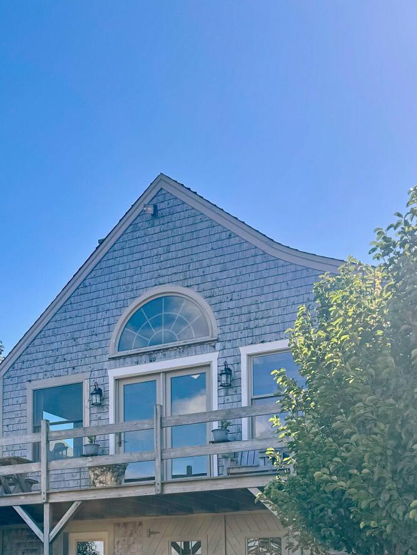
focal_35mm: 54
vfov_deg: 33.4
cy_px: 513
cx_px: 99
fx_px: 867
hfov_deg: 26.7
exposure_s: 1/2833
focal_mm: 6.76
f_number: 1.78
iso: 80
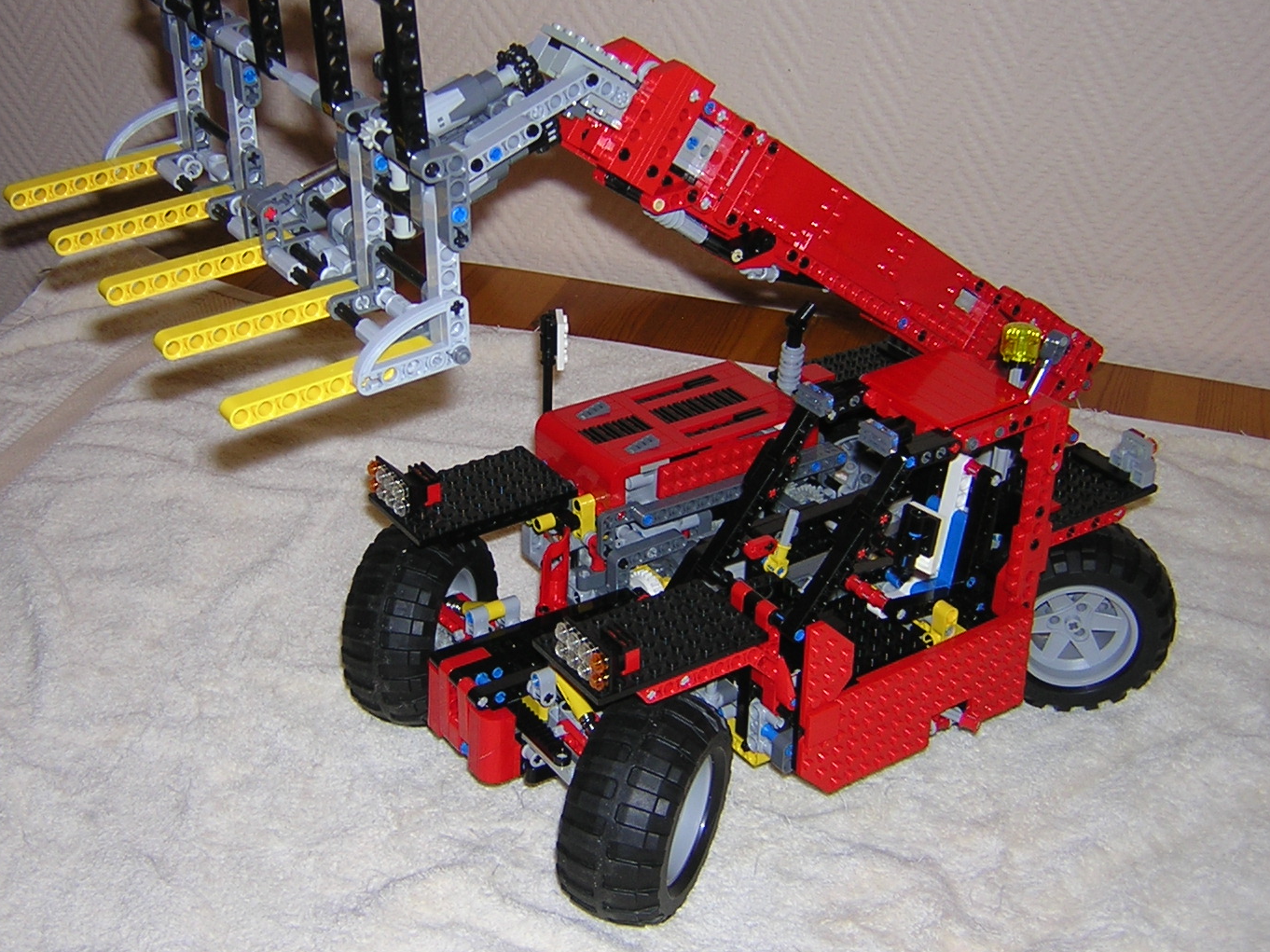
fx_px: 1724
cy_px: 451
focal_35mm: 47
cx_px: 572
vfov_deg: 30.9
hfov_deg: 40.4
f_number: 2.7
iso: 100
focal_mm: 5.2
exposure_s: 1/60.1
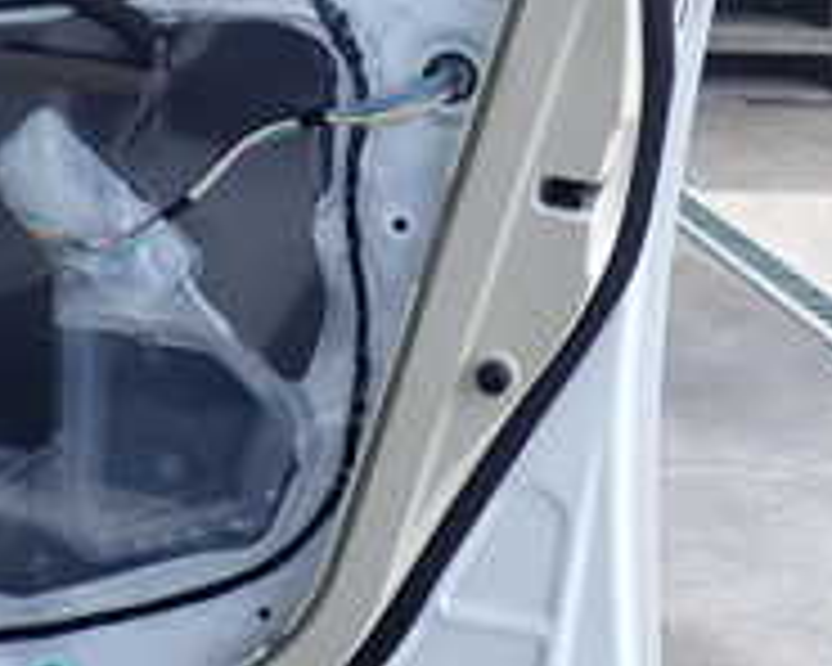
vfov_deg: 15.8
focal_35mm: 95
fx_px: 2339
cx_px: 9
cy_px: -45
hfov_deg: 19.6
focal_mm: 5.4
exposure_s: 1/400
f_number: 2.3
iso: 100
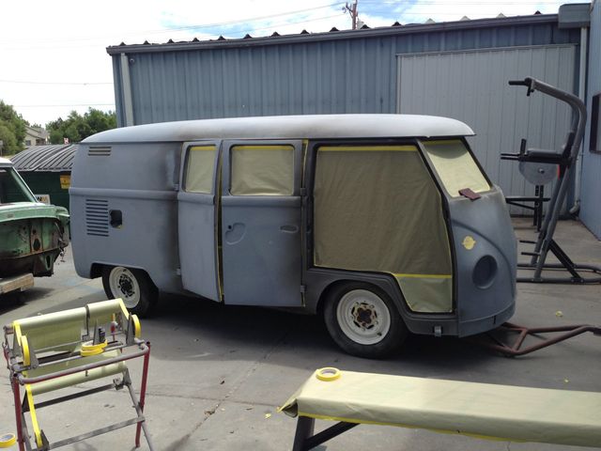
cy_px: 226
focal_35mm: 33
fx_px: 573
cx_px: 300
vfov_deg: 42.9
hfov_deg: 55.4
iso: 50
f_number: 2.4
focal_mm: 4.13
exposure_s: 1/834
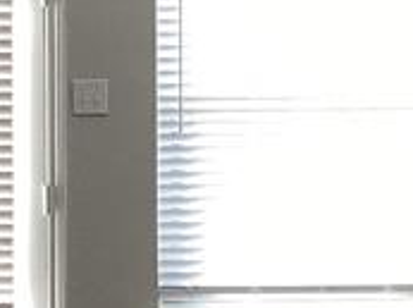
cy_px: 186
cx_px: -100
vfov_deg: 8.0
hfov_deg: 10.6
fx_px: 2191
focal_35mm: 184
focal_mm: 3.3
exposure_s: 1/120
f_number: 2.4
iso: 80
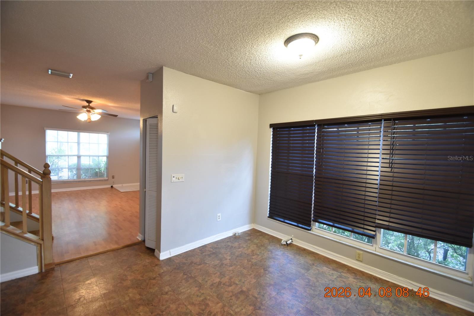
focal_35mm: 15
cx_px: 237
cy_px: 158
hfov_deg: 100.4
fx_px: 197
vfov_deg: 77.3
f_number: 3.5
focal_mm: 10
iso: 800
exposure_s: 1/10
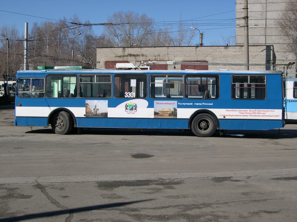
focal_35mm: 47
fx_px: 403
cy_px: 111
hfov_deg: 40.4
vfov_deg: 30.9
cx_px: 148
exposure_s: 1/208
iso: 100
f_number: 8.4
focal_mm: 10.1
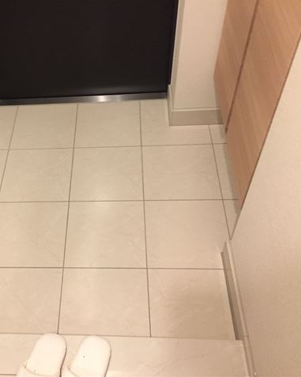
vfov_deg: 48.0
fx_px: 424
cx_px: 70
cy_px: 188
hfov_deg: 38.0
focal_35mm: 38
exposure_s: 1/33
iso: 250
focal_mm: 4.15
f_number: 2.2
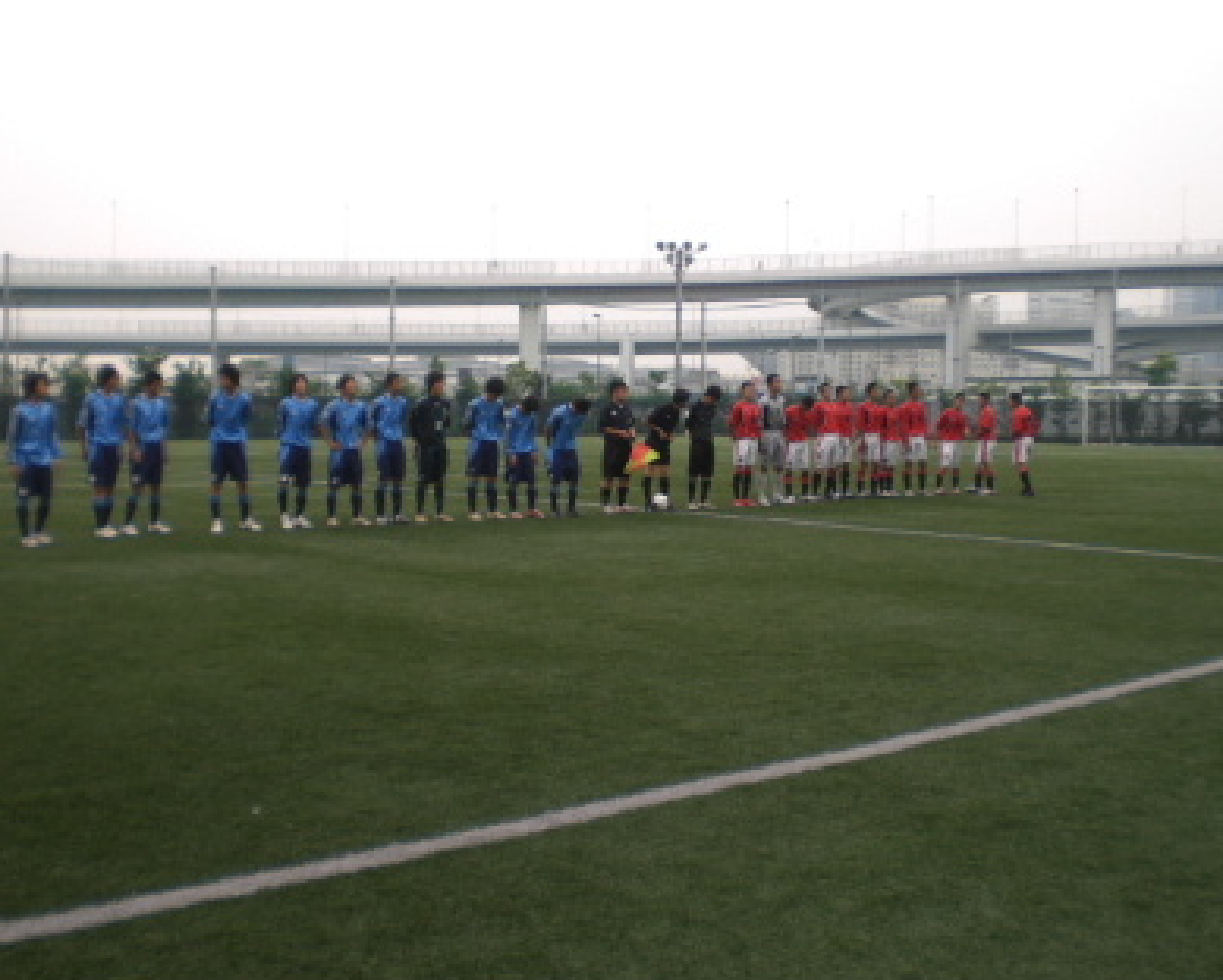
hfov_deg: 45.7
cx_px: 657
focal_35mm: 40
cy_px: 488
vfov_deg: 37.4
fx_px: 1449
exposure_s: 1/160
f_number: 3.1
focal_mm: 6.3
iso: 50
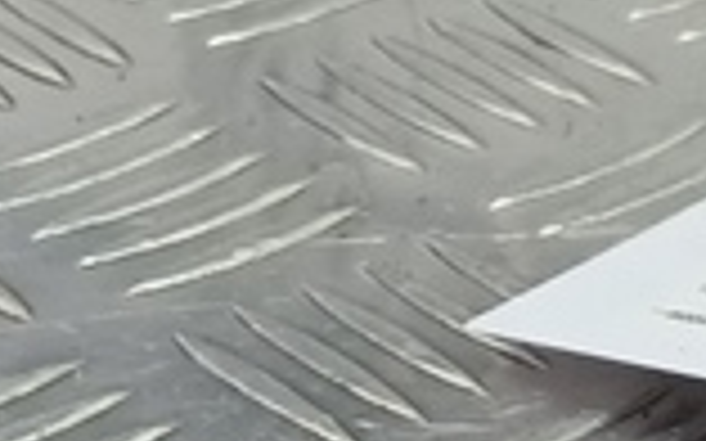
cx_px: 675
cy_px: 860
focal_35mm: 159
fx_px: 3058
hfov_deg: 13.0
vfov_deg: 7.9
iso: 133
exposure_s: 1/50
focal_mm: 4.11
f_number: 1.6
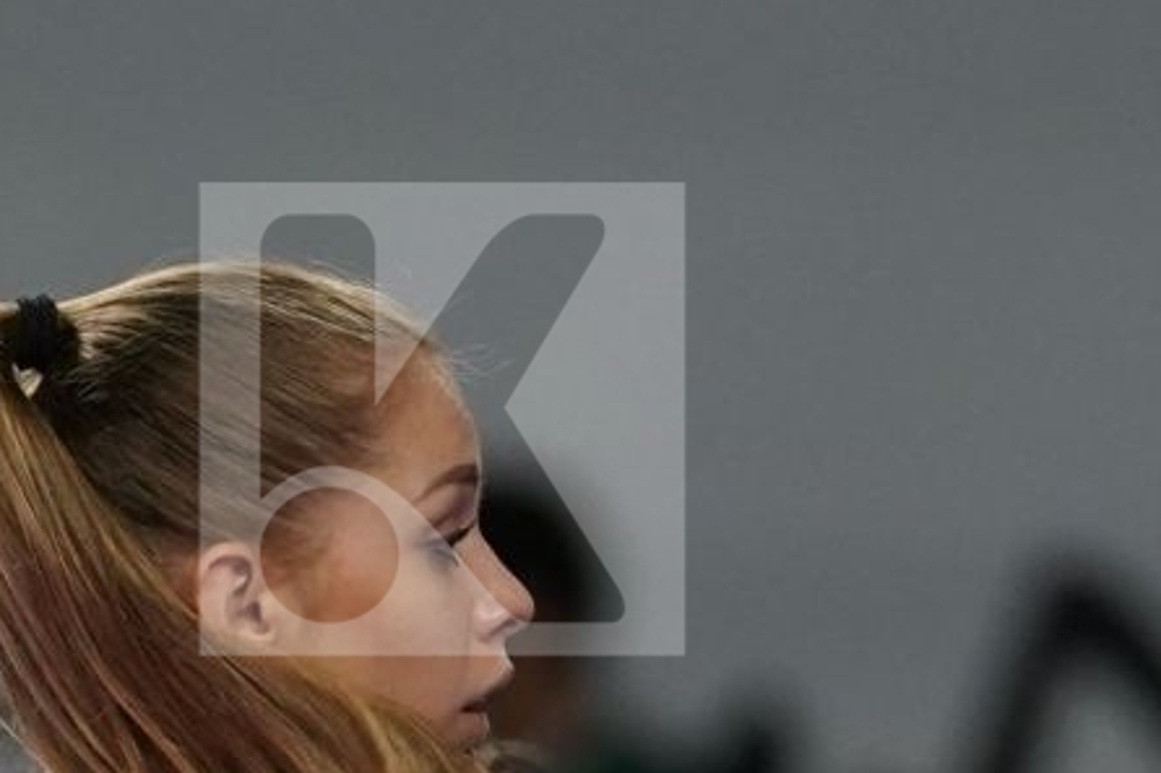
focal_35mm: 1211
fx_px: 39038
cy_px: 1340
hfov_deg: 1.7
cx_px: 443
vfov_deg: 1.1
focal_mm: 200
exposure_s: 1/1000
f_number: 2.8
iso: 1250
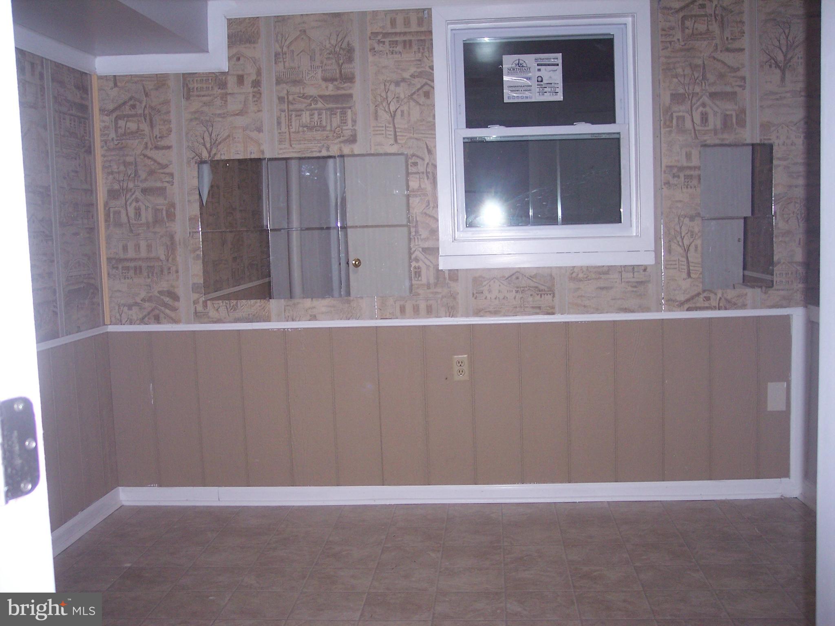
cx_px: 418
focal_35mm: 39
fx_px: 941
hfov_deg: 47.9
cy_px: 313
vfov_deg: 36.8
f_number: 2.8
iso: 140
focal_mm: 8
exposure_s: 1/60
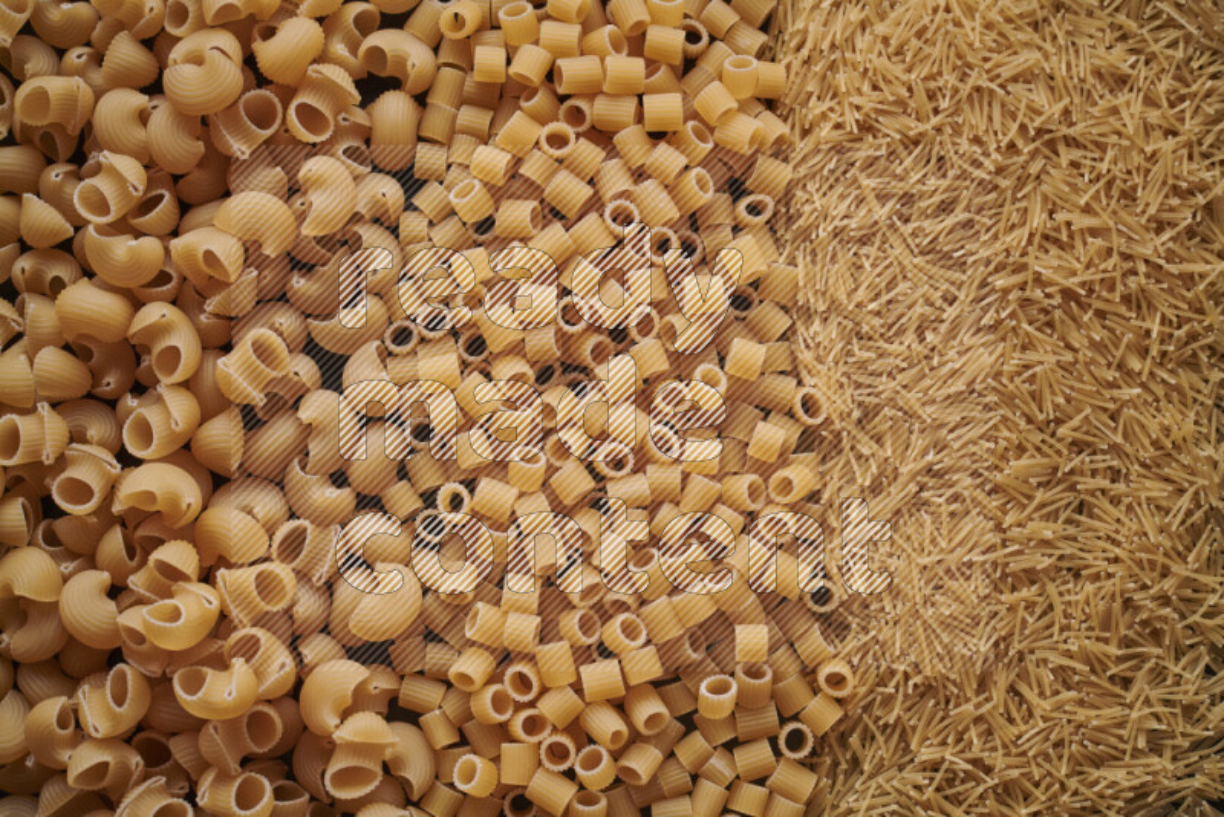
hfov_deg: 39.6
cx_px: 612
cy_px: 408
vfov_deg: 27.0
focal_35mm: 50
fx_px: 1701
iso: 160
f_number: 8
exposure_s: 1/100
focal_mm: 50
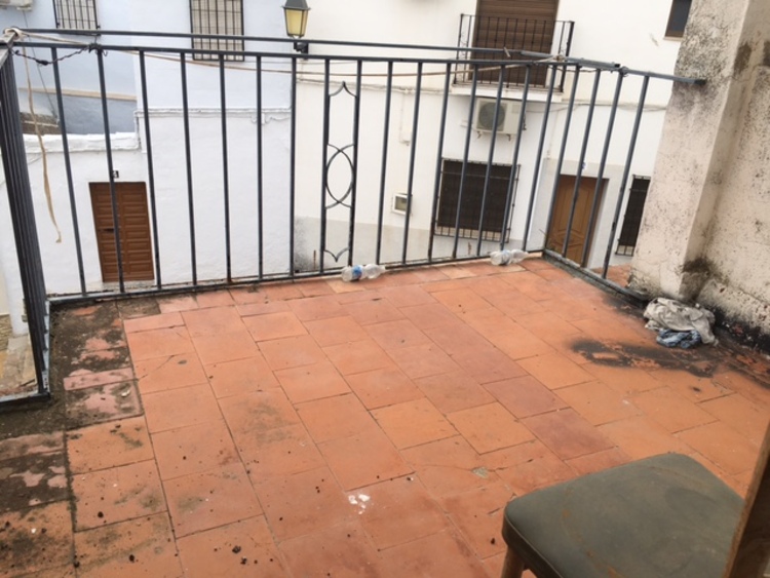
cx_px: 385
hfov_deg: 61.6
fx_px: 645
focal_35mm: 29
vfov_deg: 48.3
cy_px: 289
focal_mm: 4.15
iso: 25
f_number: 2.2
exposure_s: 1/368
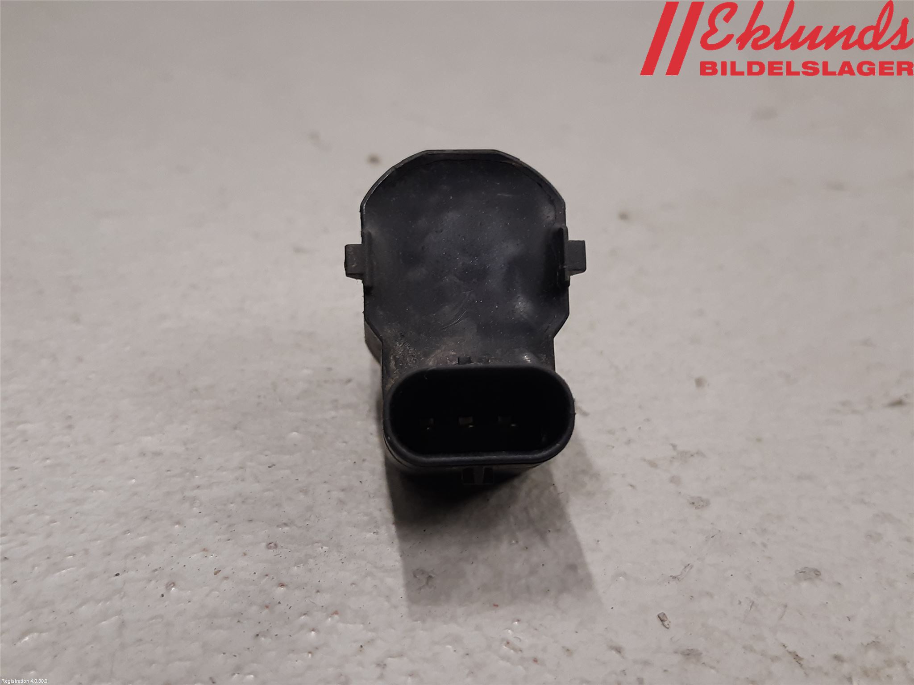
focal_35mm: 26
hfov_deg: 67.3
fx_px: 687
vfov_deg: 53.1
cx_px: 457
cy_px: 342
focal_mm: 3.93
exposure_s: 1/50
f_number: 1.7
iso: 100
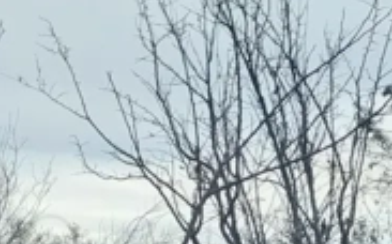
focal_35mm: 145
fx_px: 1548
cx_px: -405
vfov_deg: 8.7
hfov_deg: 12.6
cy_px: 424
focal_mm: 5.23
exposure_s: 1/291
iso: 40
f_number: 1.8
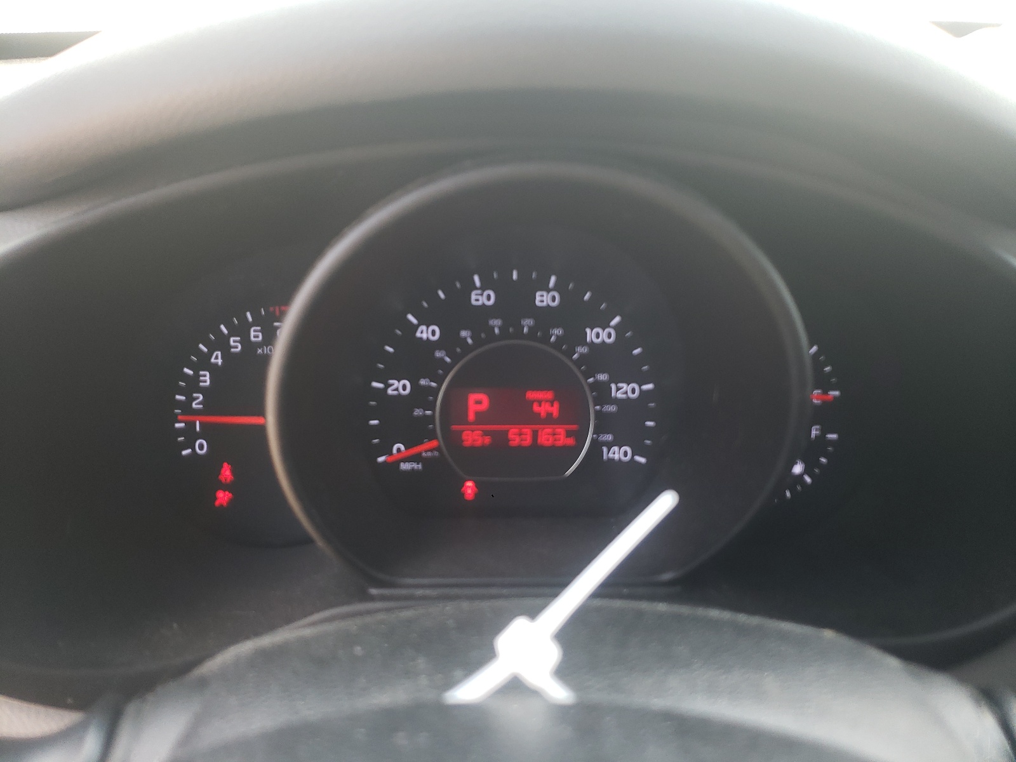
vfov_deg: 53.1
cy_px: 381
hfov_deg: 67.3
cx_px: 508
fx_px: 763
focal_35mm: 26
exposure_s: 1/120
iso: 88
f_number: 1.5
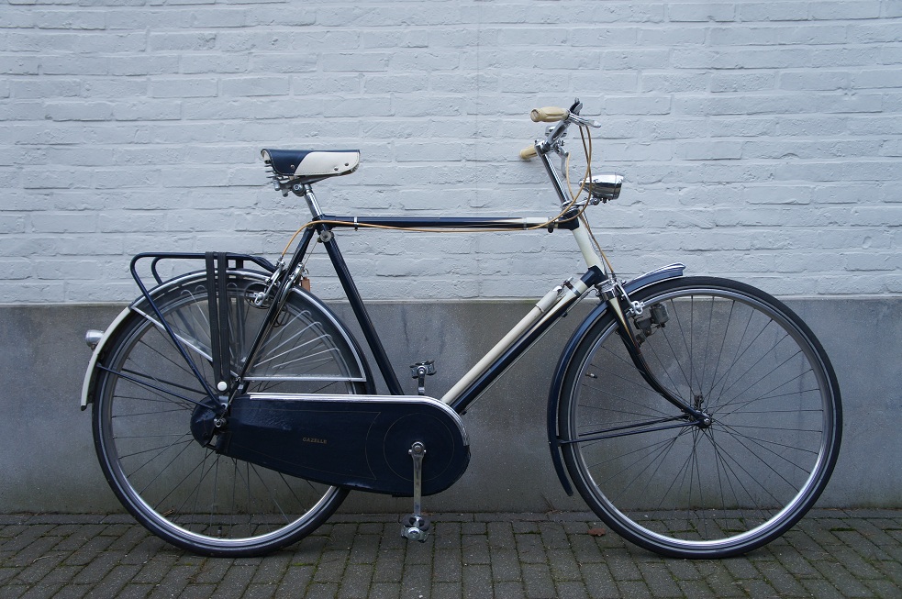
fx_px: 826
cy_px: 300
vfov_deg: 39.9
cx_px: 451
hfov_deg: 57.3
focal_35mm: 33
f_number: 4
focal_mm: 22
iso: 200
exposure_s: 1/160
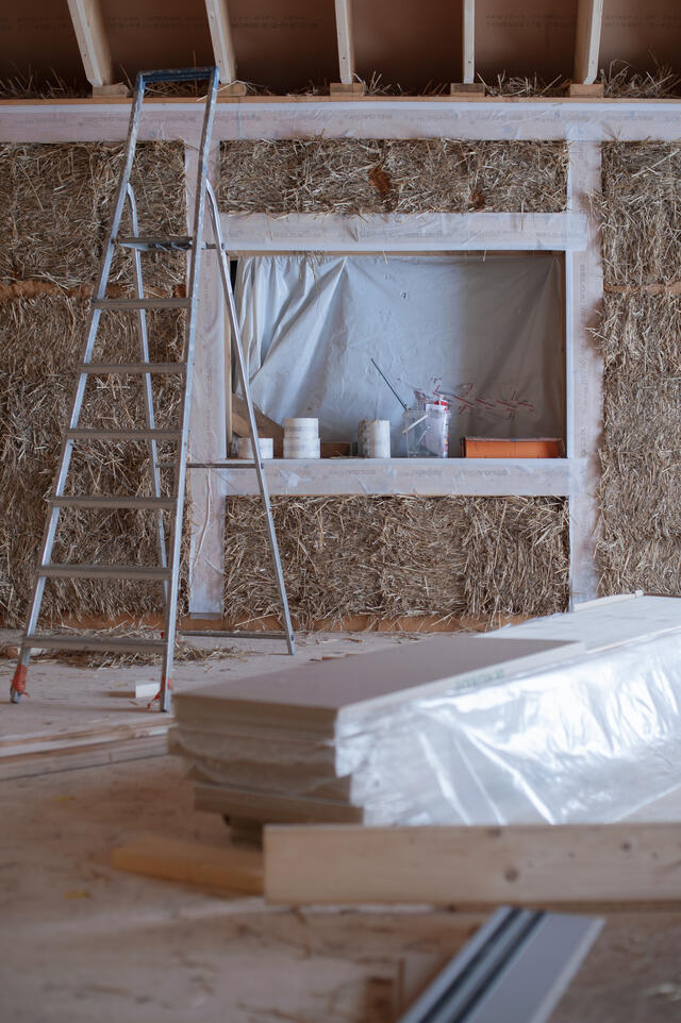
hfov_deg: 27.0
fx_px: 1421
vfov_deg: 39.6
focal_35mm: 50
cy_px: 512
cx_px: 340
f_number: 2.5
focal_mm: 50
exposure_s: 1/25
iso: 200
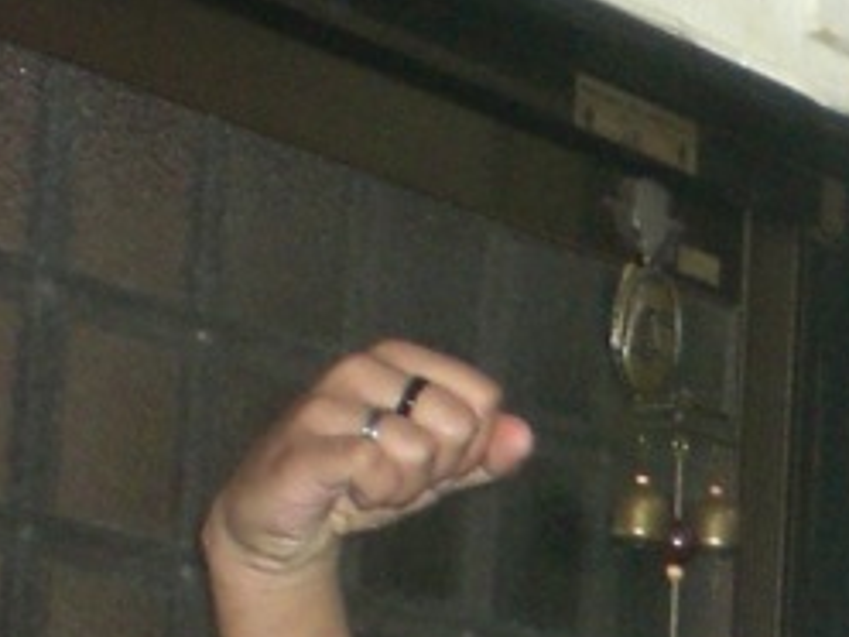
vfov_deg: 9.3
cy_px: 1089
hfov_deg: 11.8
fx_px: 3753
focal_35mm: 153
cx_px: 1568
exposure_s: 1/60
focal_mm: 6.3
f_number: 3.1
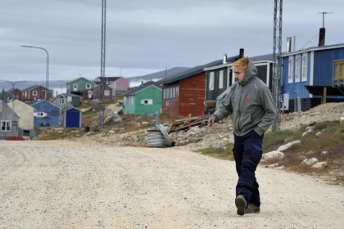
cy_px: 114
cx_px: 172
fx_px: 1911
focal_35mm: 200
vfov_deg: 6.9
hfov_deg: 10.3
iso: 400
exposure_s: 1/200
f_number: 11
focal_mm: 200
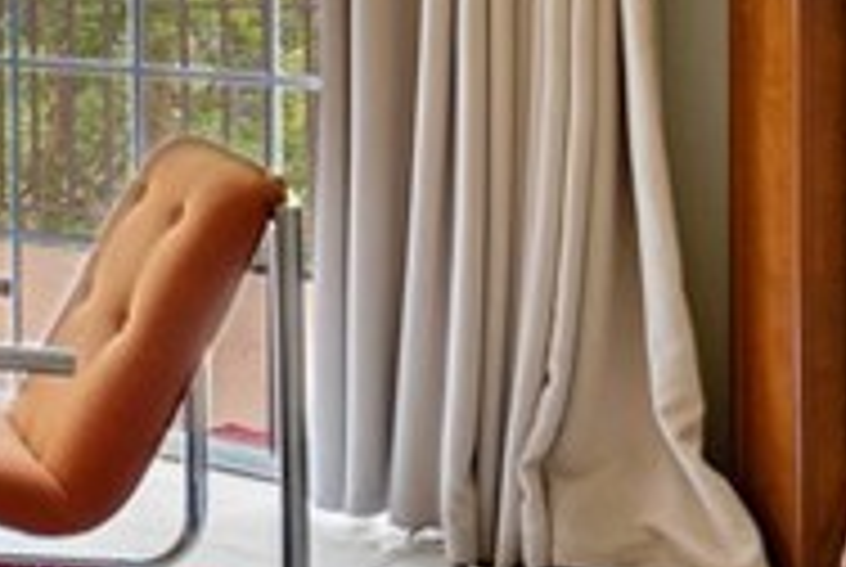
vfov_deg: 15.1
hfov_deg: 17.2
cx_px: -828
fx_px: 2048
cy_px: -151
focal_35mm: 87
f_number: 6.3
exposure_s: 1/2.5
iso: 250
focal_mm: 16
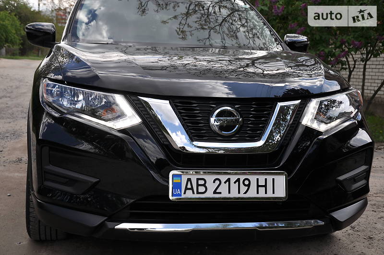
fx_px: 559
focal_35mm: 52
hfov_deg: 37.9
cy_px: 128
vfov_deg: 25.7
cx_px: 192
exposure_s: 1/1000
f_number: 4.5
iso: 200
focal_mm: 35
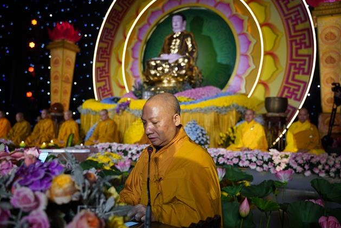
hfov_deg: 54.4
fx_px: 332
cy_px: 112
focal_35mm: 35
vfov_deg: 37.9
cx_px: 172
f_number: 2.8
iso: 250
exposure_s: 1/40
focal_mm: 34
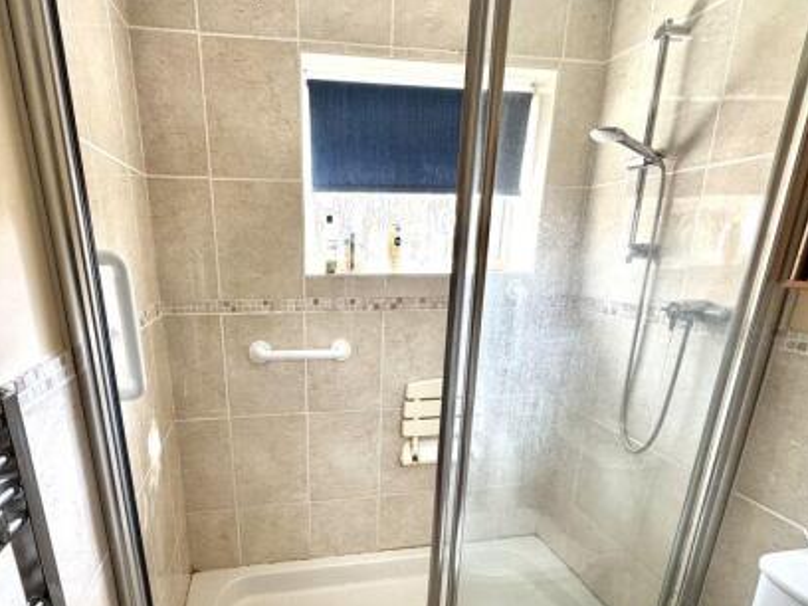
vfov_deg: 64.6
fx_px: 467
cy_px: 395
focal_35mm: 20
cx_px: 352
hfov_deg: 81.3
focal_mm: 2.22
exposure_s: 1/99
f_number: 2.2
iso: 250
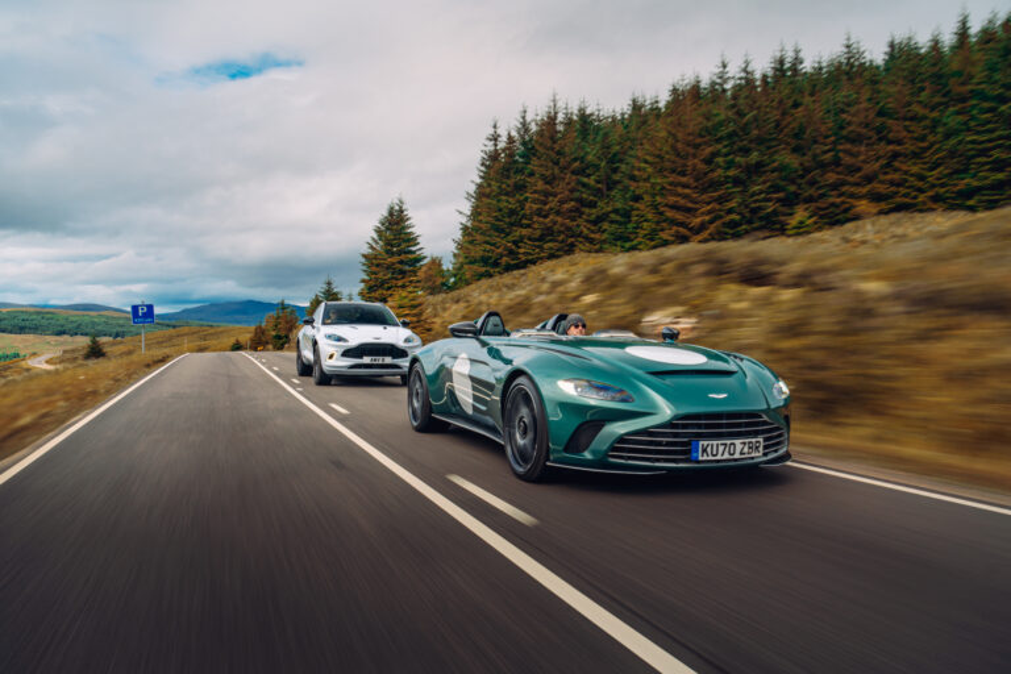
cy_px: 337
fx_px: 730
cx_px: 506
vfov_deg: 49.6
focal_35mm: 26
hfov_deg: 69.4
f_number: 14
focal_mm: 26
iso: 200
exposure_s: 1/30
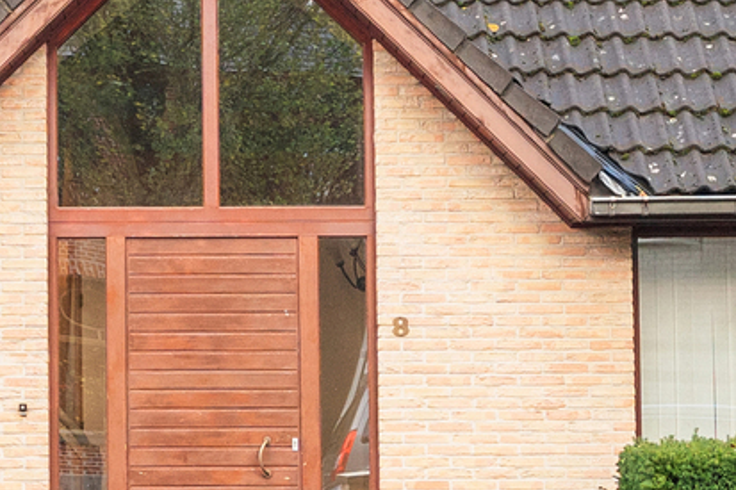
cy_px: 229
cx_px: 103
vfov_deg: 14.7
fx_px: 1900
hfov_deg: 21.5
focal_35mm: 93
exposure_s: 1/640
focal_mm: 16
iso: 400
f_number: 2.8
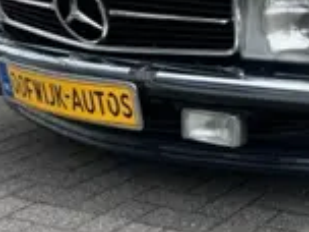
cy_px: 6
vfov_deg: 17.6
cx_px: 411
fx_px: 732
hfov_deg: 21.4
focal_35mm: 82
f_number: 1.5
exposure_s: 1/2513
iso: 50
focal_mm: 5.7
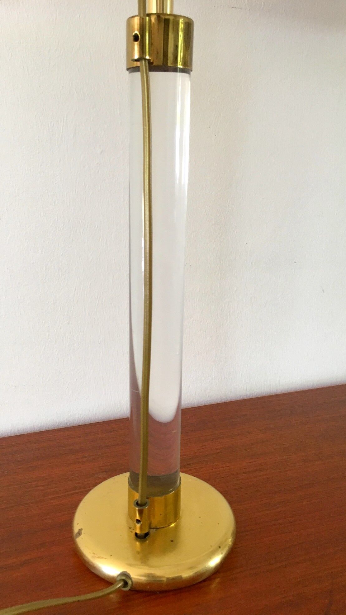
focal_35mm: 32
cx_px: 159
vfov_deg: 61.0
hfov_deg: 36.7
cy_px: 304
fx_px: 522
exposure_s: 1/33
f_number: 2.2
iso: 100
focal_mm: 4.15
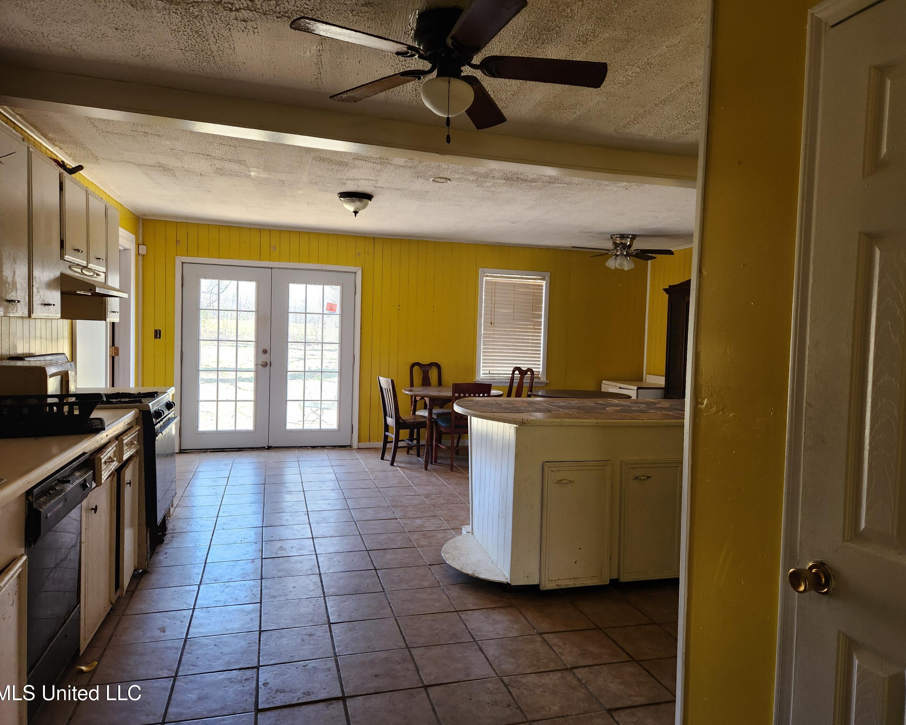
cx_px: 477
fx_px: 644
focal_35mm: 24
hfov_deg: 70.2
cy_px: 363
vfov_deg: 58.8
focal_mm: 5.4
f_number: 1.8
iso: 200
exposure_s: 1/120
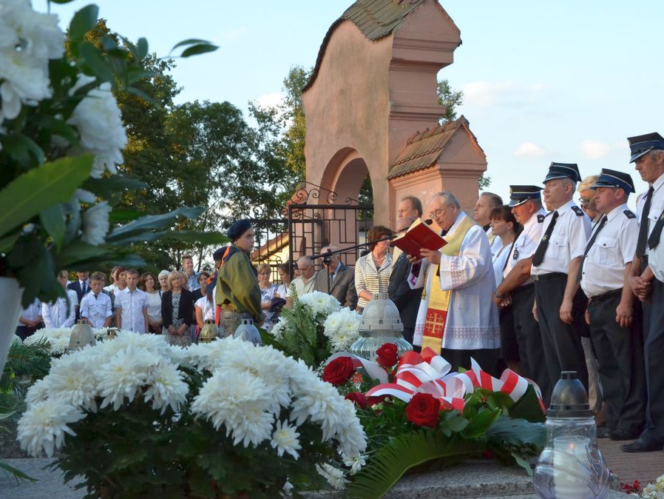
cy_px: 250
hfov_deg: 33.4
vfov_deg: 25.4
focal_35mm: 58
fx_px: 1104
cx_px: 363
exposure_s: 1/400
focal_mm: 35
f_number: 10
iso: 1600
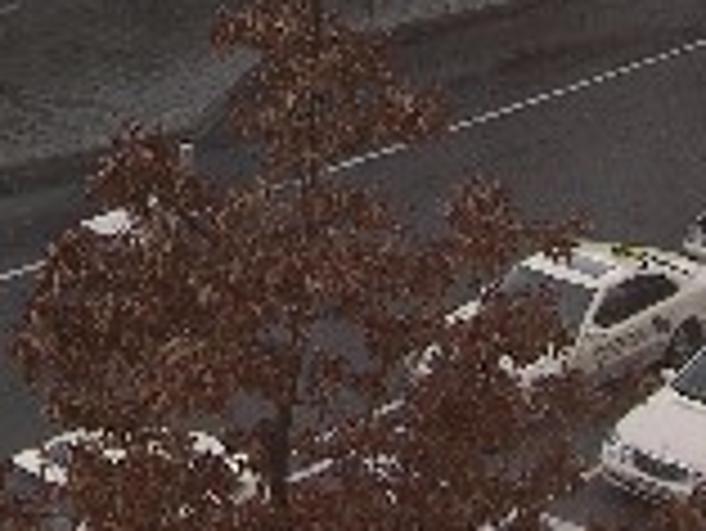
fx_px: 2674
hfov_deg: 14.7
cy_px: -436
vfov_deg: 10.6
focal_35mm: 131
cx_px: -52
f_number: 6.3
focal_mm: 8.9
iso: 50
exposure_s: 1/73.8
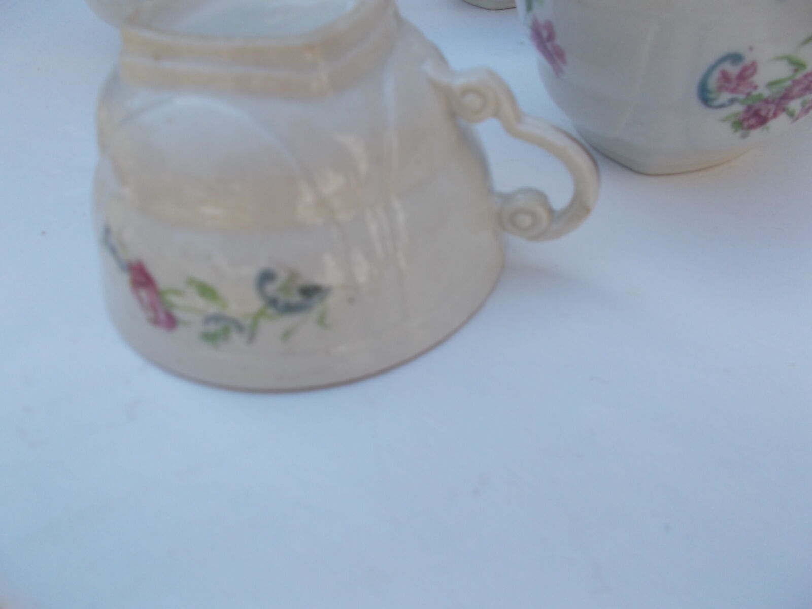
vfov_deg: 53.1
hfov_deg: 67.3
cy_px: 304
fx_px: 610
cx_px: 406
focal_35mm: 26
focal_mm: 4.6
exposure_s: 1/400
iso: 80
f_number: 3.2
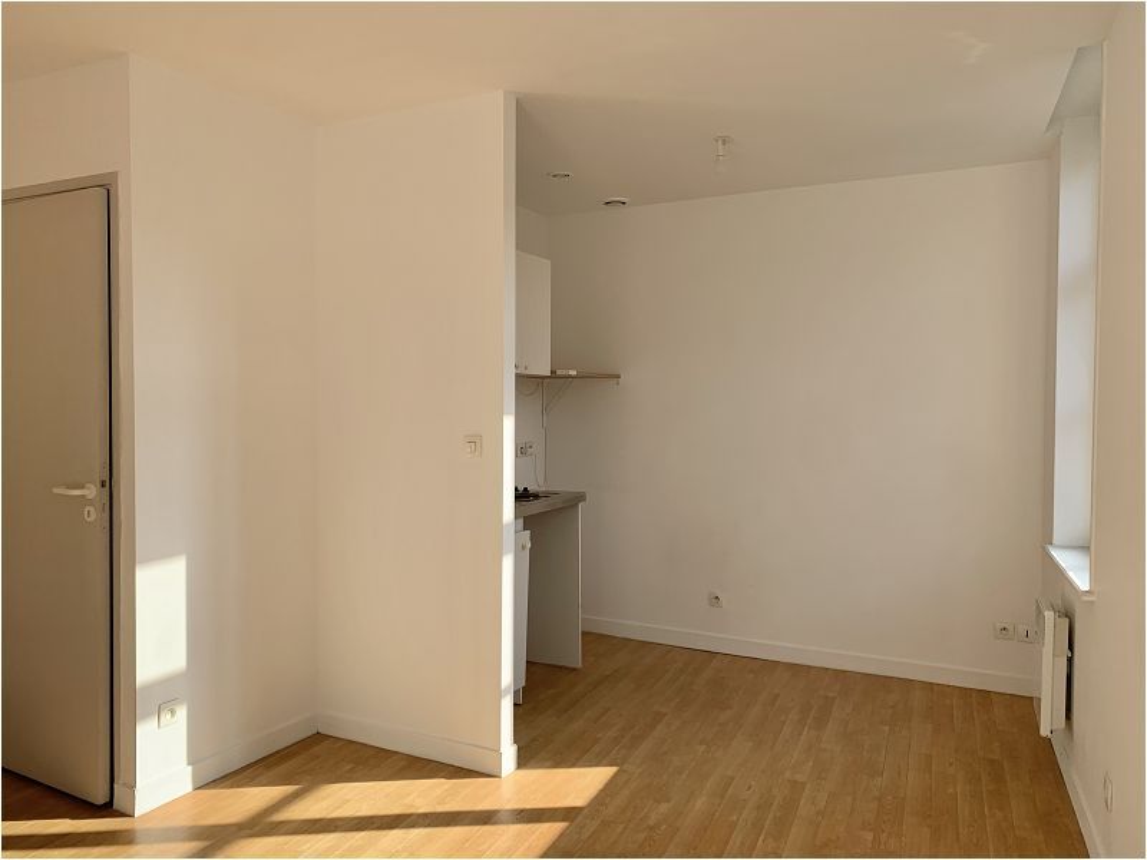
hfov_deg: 67.3
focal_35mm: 26
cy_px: 430
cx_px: 574
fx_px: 862
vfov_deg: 53.1
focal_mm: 4.25
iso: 25
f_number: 1.8
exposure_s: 1/573
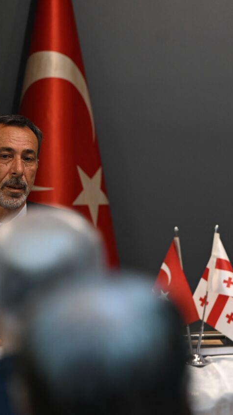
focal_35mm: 213
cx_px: 251
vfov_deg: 10.1
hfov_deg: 5.7
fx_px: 2340
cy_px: 207
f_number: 3.2
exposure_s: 1/100
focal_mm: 135
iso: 1600
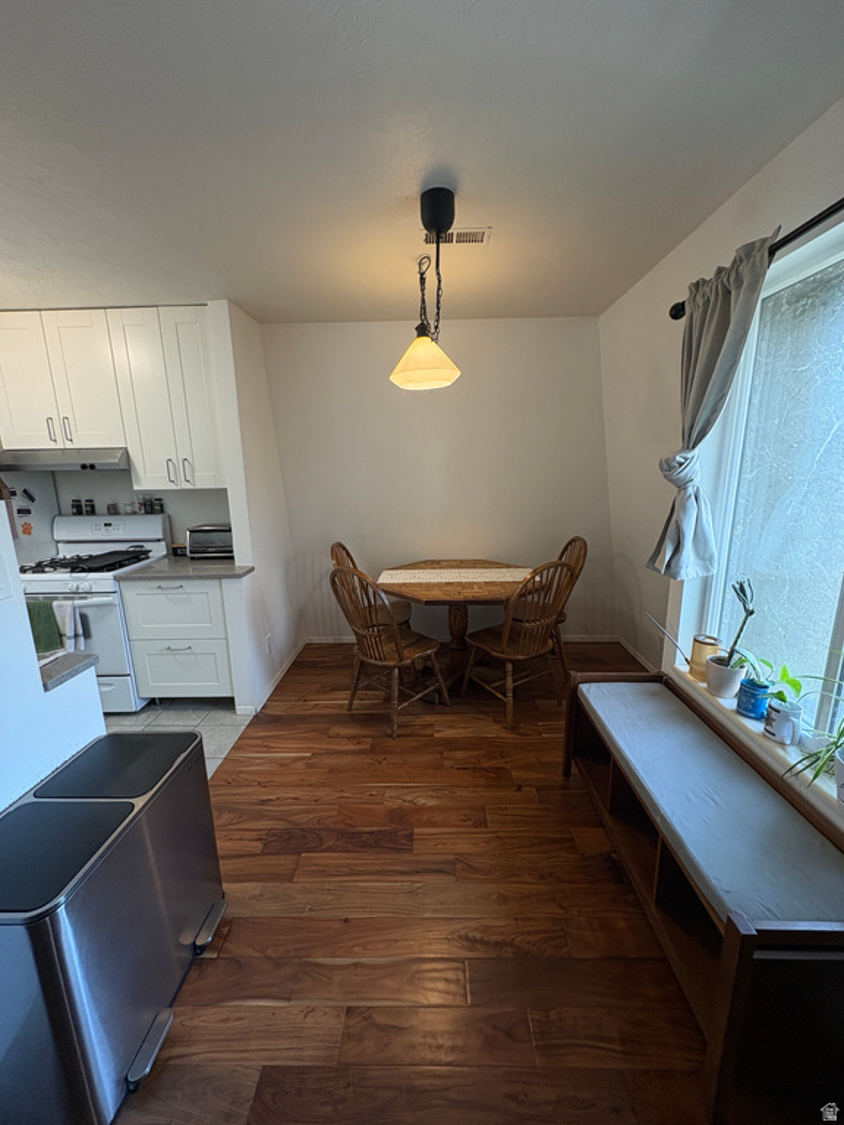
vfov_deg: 102.1
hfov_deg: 85.7
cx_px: 422
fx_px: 455
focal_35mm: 14
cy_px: 562
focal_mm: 2.22
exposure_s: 1/60
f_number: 2.2
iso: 200
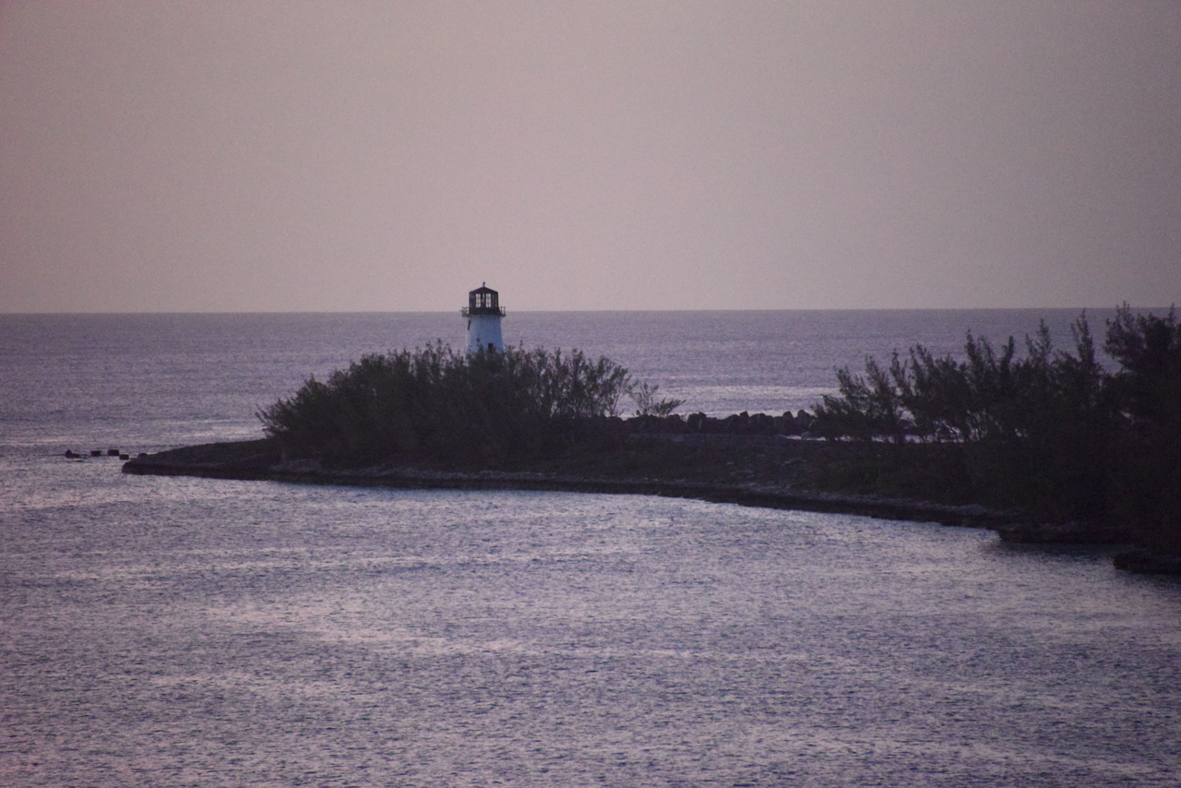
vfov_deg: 4.6
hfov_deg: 6.9
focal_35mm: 300
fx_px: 9843
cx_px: 590
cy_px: 394
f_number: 5.6
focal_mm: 300
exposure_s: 1/640
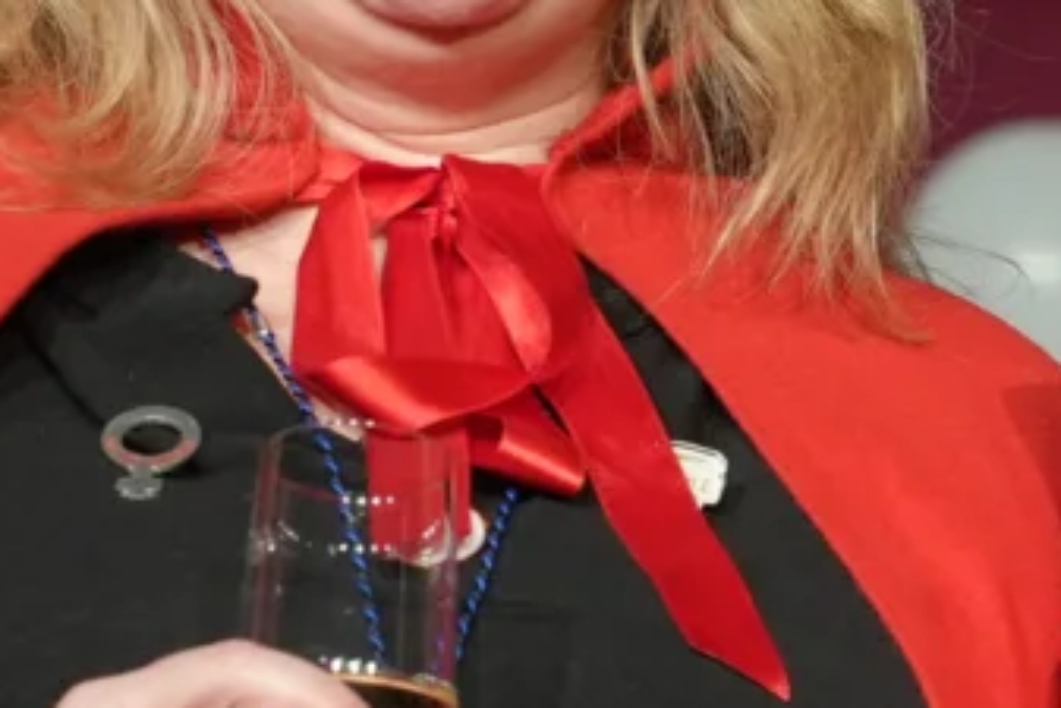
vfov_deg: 4.4
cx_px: 1886
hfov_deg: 6.4
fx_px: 9228
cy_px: 655
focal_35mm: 313
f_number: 4
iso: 1600
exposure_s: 1/160
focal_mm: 55
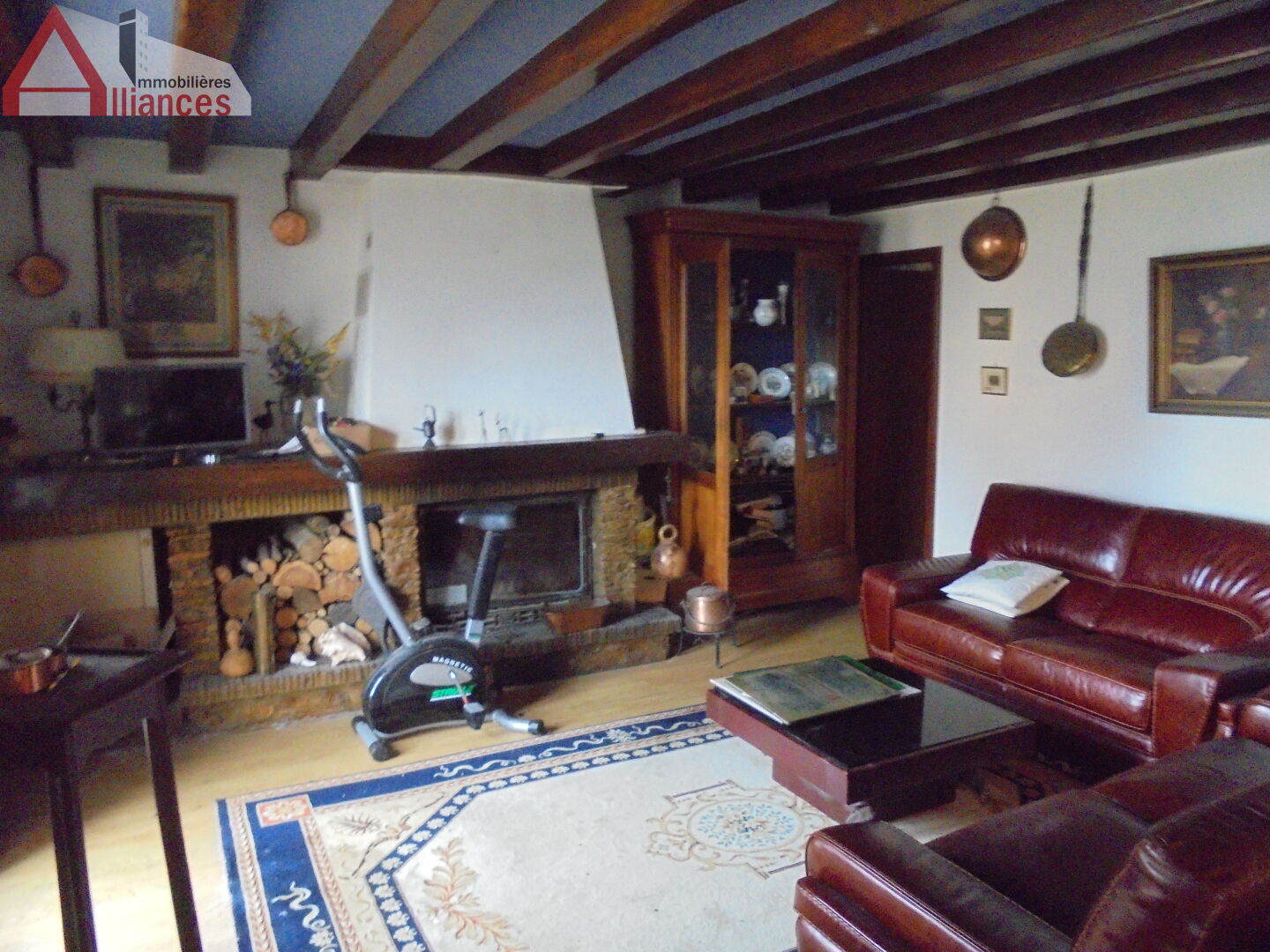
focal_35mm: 26
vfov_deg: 53.1
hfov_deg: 67.3
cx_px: 635
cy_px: 476
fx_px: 954
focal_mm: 4.6
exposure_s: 1/8
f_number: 3.5
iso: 800
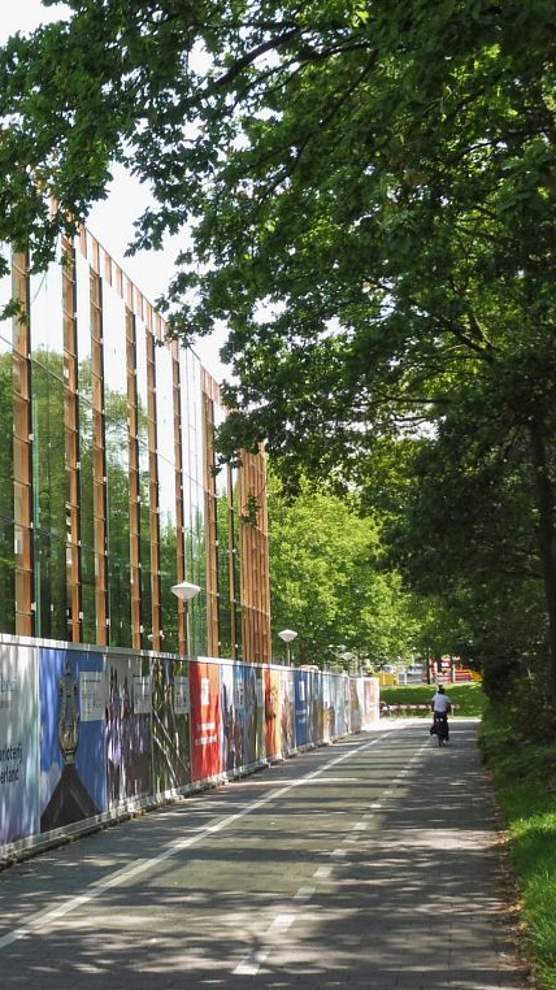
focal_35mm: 60
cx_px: -56
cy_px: 495
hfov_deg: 19.2
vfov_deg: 34.9
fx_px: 1574
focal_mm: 7.4
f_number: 5
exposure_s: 1/160
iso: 100
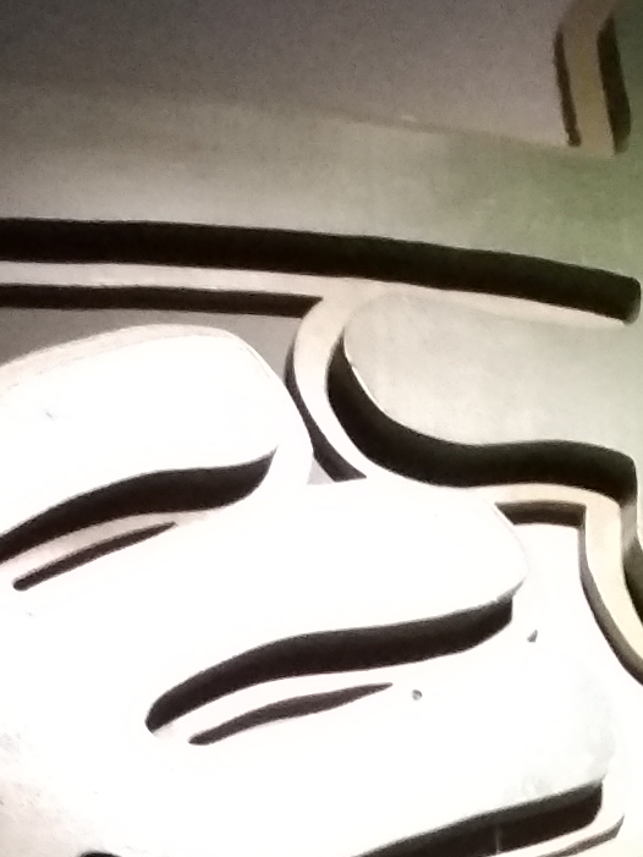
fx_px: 4407
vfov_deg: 10.6
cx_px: 587
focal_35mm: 178
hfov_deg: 8.3
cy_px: 1380
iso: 1037
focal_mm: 4.12
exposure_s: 1/14
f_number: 2
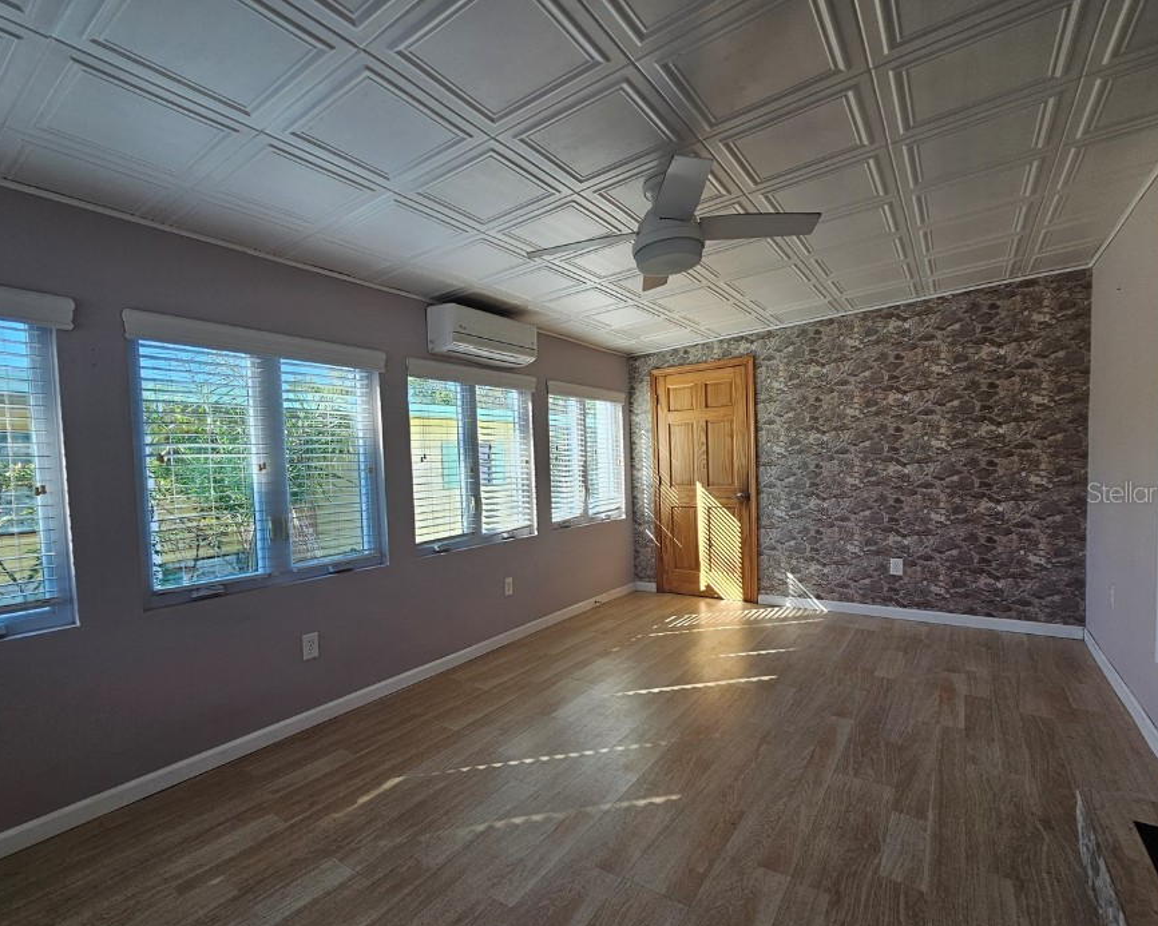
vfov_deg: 84.0
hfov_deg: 96.5
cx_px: 528
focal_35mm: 15
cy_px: 492
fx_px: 514
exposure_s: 1/126
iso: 50
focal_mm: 2.2
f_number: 2.2
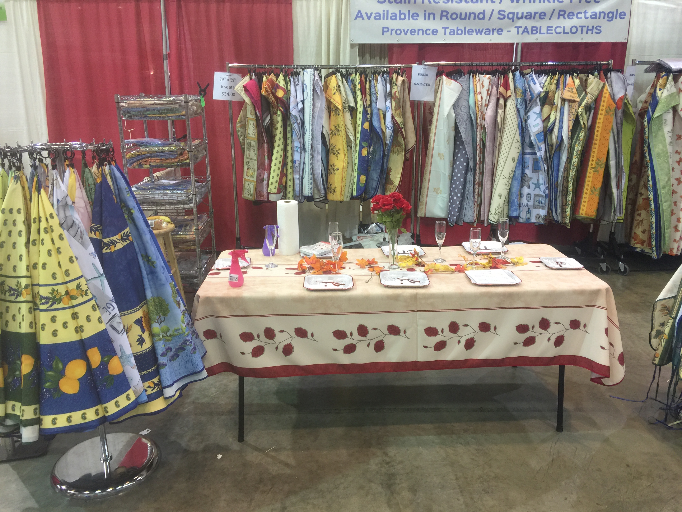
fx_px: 571
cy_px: 256
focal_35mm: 29
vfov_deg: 48.2
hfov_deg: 61.7
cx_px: 341
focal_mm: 4.15
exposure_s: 1/15
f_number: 2.2
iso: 32
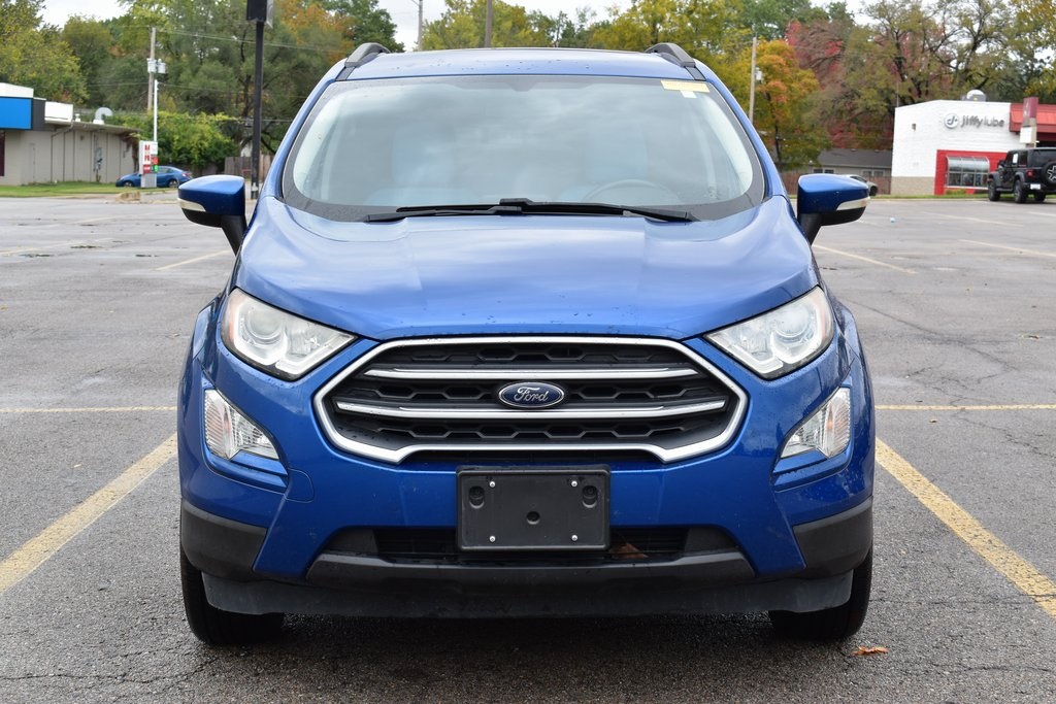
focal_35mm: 60
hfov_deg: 33.4
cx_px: 528
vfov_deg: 22.6
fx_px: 1760
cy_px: 352
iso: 400
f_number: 8
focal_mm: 40
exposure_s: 1/80
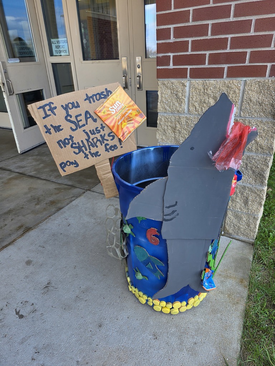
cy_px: 183
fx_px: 244
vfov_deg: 73.9
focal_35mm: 23
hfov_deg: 58.9
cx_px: 138
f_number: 1.7
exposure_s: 1/120
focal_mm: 6.3
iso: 25
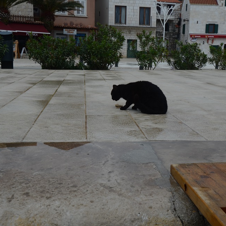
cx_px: 131
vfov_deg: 36.1
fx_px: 347
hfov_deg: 36.0
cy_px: 112
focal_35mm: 47
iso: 100
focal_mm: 24
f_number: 8
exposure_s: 1/250
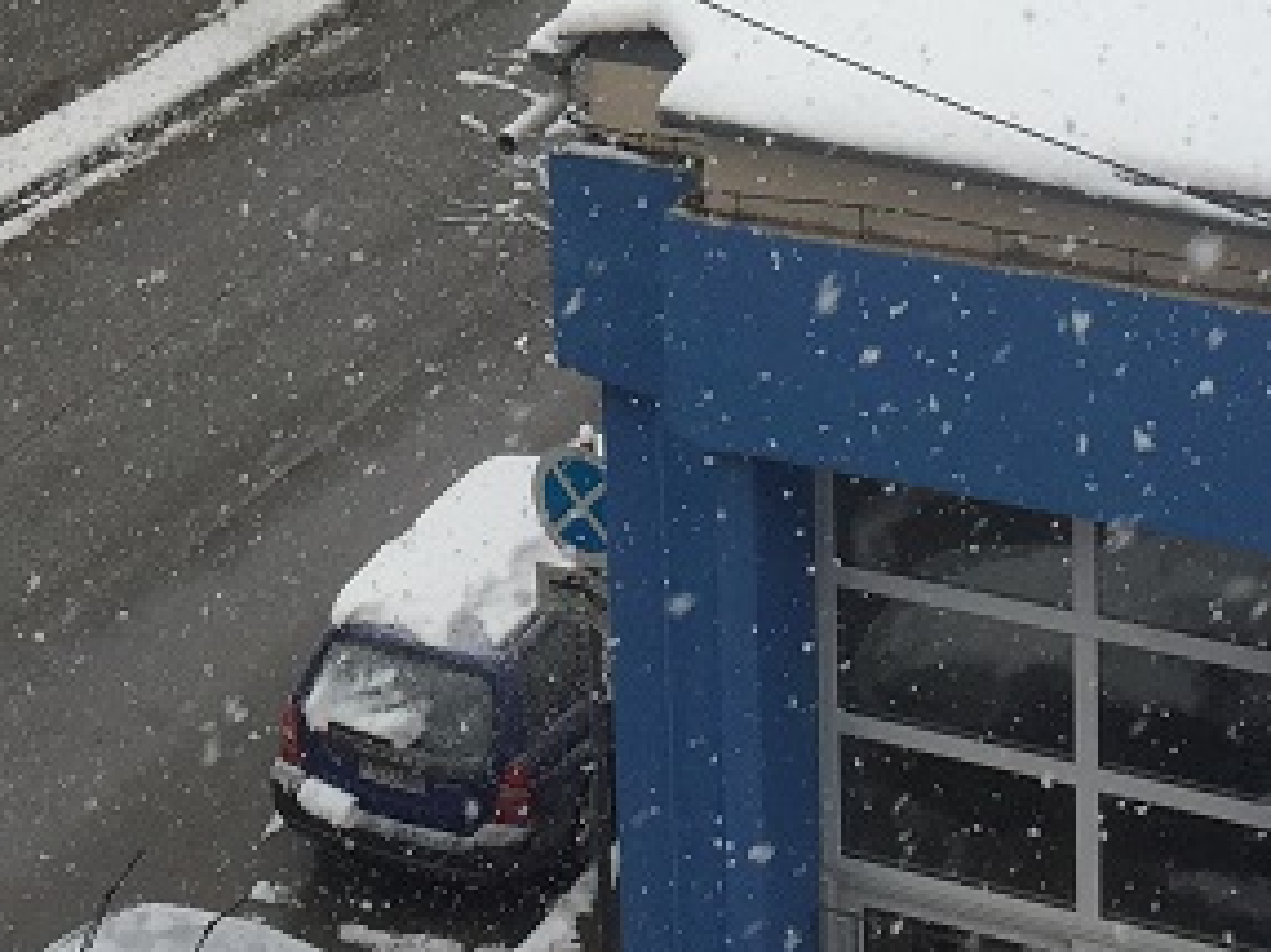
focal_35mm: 99
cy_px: -445
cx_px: 598
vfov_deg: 14.1
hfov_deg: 19.8
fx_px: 3633
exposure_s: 1/565
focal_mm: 4.15
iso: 32
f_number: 2.2
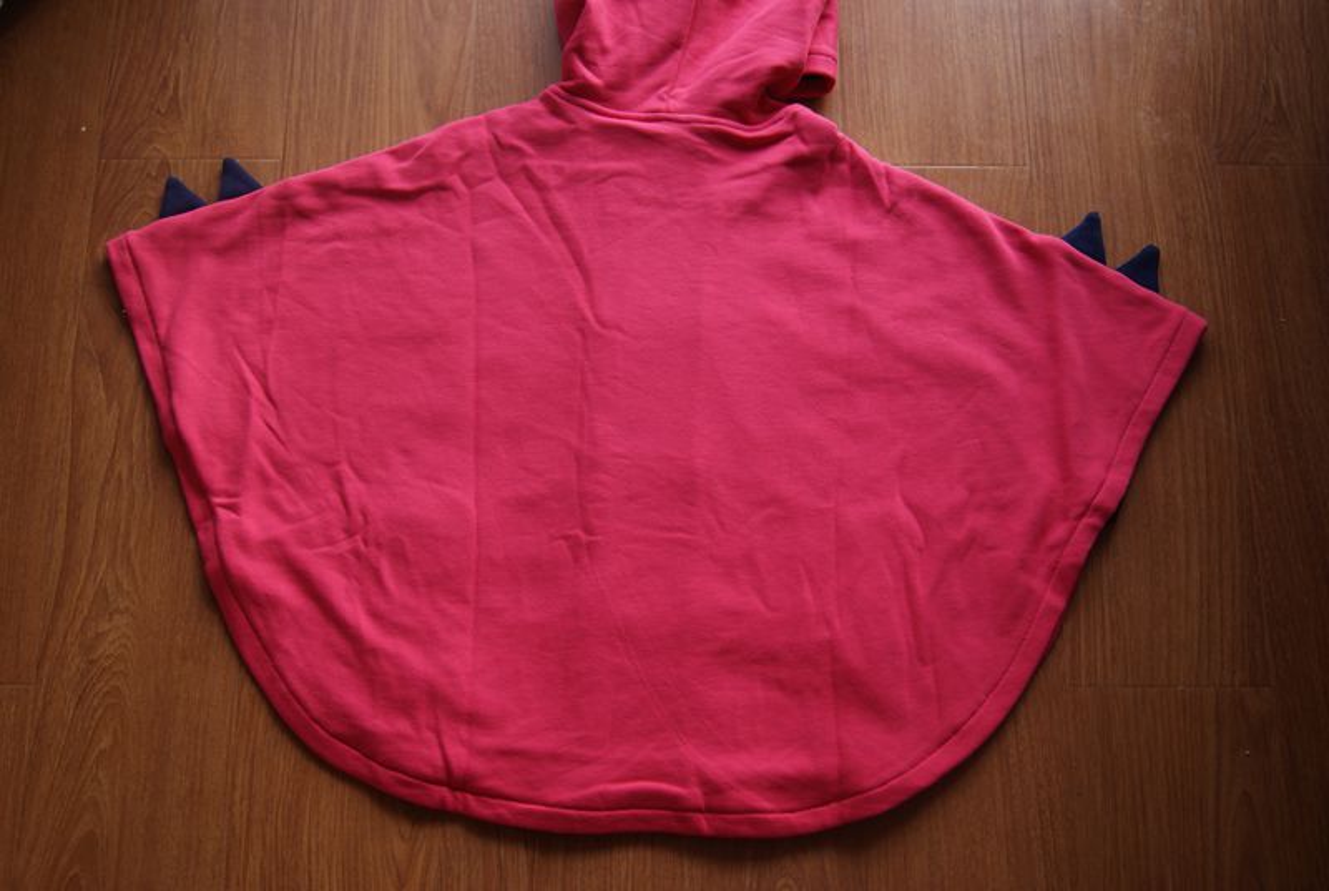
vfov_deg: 34.3
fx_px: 1442
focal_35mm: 39
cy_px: 446
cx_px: 664
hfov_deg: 49.5
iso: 100
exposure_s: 1/50
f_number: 4.5
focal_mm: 26
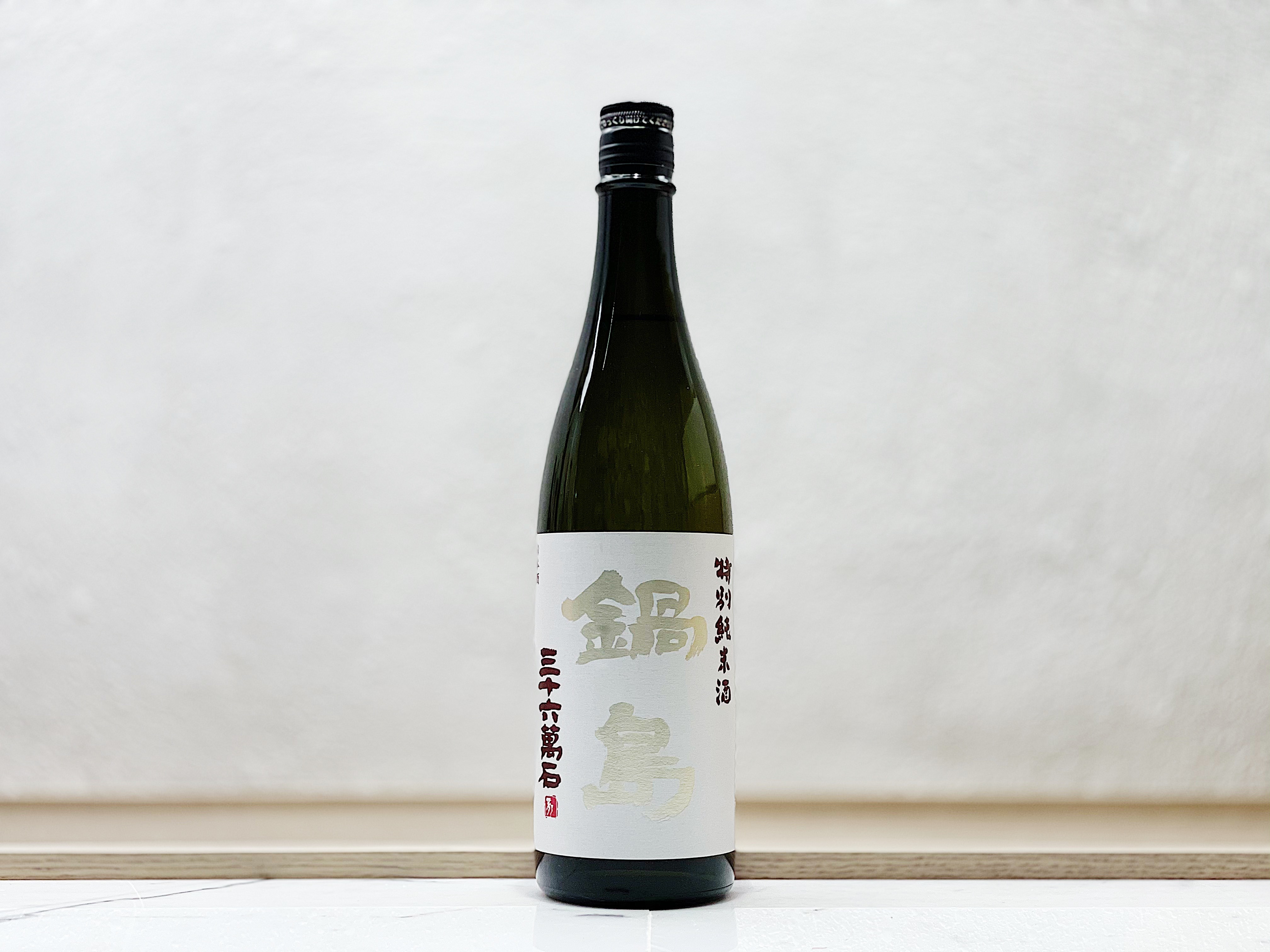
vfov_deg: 28.0
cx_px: 635
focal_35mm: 52
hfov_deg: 36.8
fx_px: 1908
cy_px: 476
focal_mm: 6
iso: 64
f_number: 2
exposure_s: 1/100
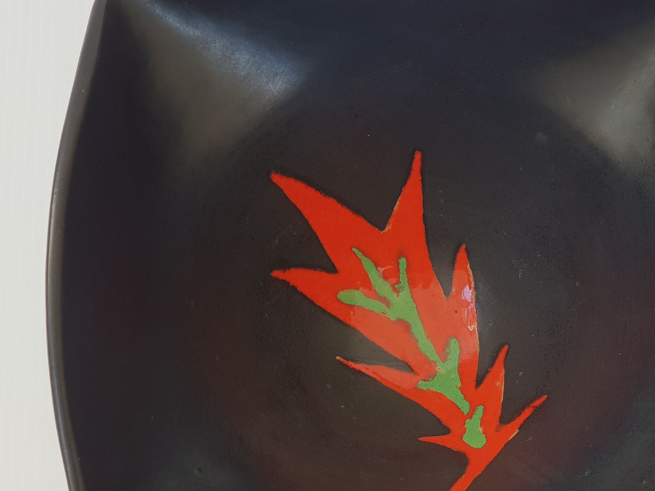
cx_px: 402
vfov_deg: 16.6
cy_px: 279
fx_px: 1684
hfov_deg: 22.0
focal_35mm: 89
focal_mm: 6
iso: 64
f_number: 2.4
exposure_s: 1/33
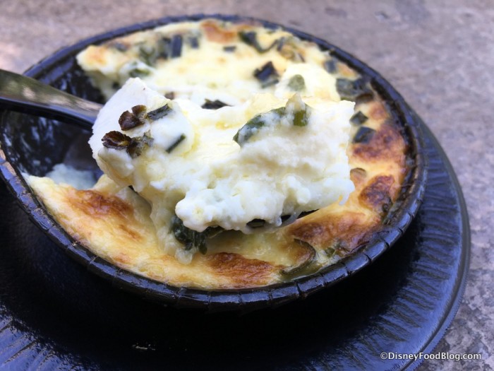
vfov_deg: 48.2
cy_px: 186
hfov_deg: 61.7
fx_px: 414
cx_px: 247
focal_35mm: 29
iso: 25
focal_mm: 4.15
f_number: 2.2
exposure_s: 1/223
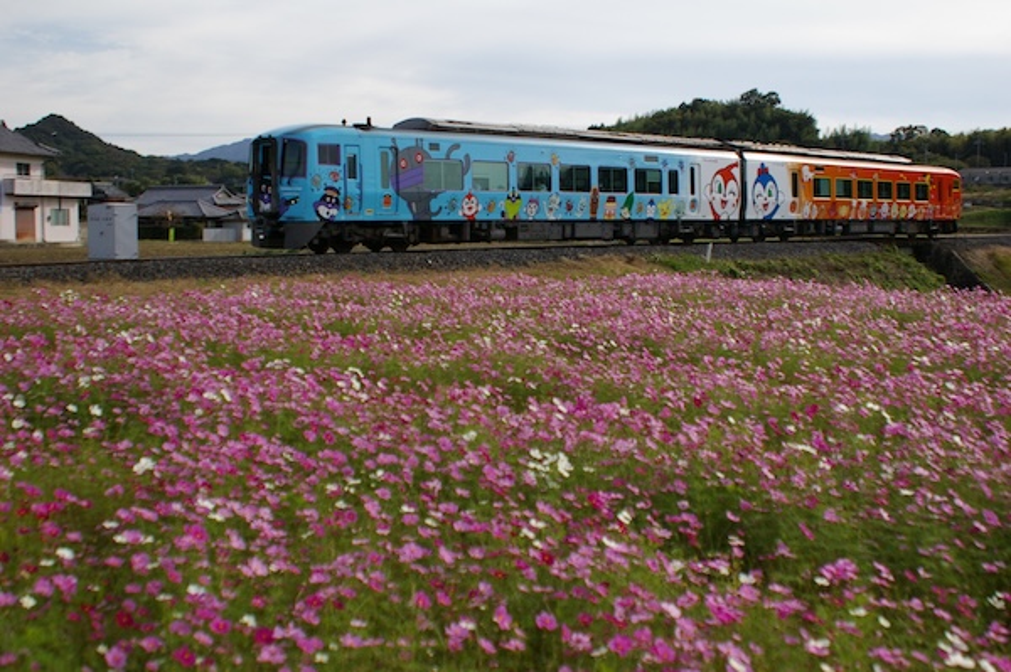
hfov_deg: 46.4
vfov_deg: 31.8
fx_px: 1179
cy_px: 336
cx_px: 506
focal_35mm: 42
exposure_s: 1/4000
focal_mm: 28
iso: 400
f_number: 4
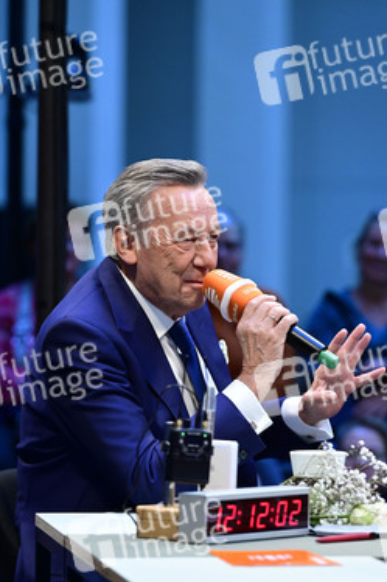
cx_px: 193
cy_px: 302
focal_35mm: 198
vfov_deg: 10.4
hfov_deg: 6.9
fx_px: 3195
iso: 3200
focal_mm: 185
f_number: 4.5
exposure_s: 1/320
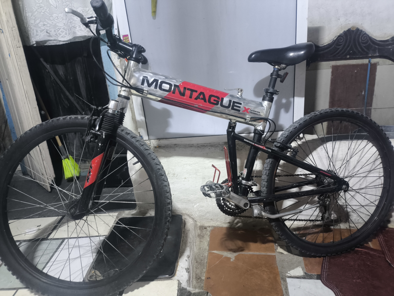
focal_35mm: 25
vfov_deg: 54.9
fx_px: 285
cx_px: 197
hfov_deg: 69.4
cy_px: 148
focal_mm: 4.71
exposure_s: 1/17.1
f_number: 1.7
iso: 2500
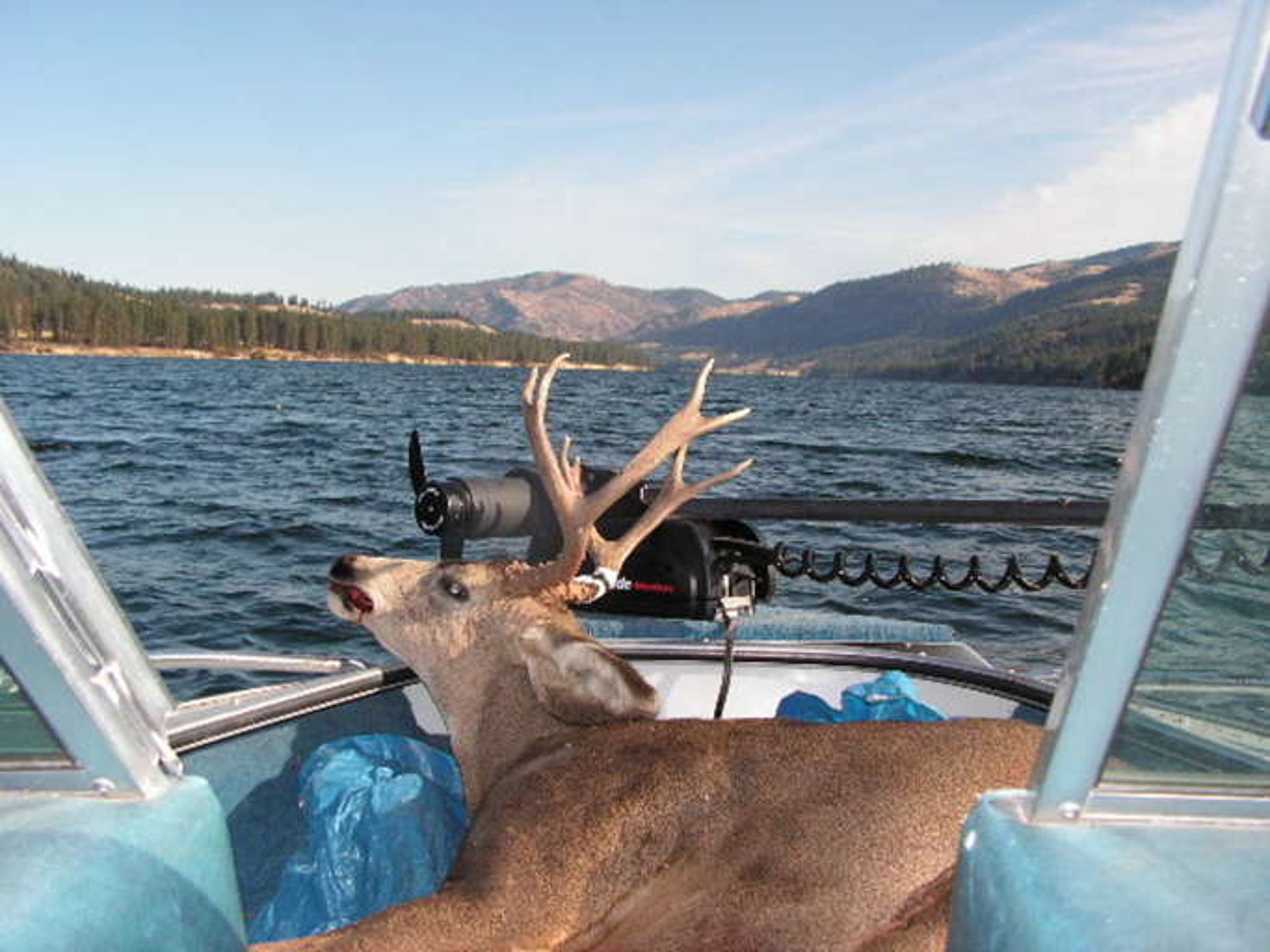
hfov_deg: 51.4
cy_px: 476
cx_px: 635
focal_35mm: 36
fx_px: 1321
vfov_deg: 39.6
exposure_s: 1/500
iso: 50
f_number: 3.2
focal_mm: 6
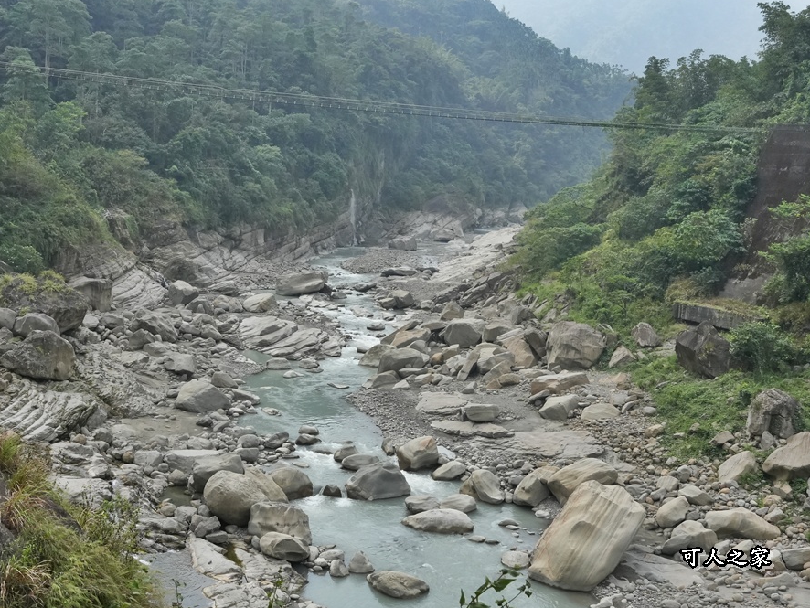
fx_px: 936
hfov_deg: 46.7
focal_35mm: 40
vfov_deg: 36.0
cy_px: 299
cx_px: 349
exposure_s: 1/2500
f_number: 9
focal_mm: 24
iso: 2500
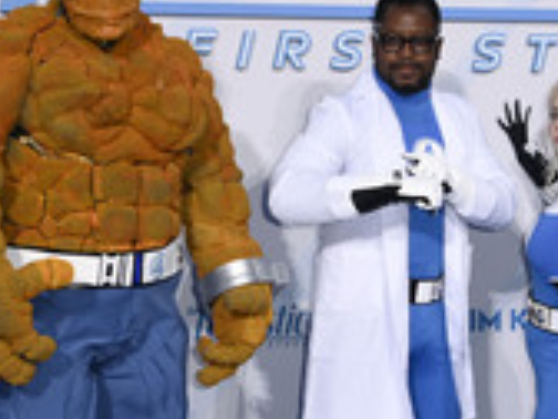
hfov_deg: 15.8
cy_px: 309
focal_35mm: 124
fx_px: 1999
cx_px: 410
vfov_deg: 11.9
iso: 400
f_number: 5.6
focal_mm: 48
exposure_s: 1/250
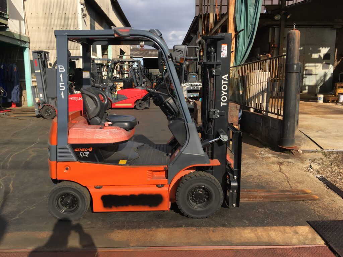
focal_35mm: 29
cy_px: 128
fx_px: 287
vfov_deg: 48.2
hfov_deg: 61.7
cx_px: 172
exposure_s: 1/1131
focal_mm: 4.15
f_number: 2.2
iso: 25
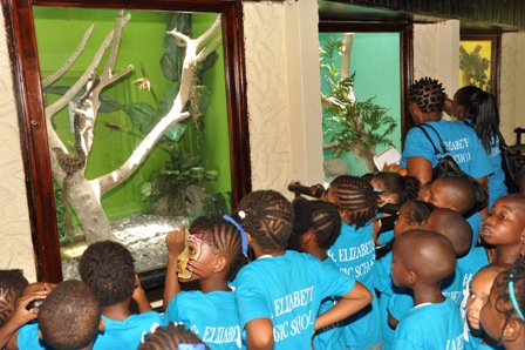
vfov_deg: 35.4
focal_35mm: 38
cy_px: 175
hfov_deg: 51.3
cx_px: 262
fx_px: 546
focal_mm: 25
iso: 400
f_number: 5.6
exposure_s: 1/60
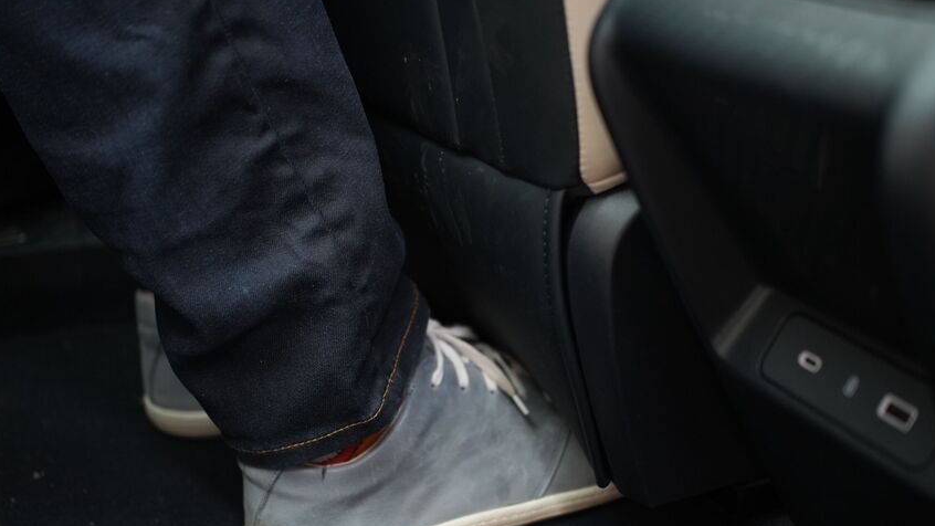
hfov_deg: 45.8
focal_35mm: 45
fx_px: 1106
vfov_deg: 26.6
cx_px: 472
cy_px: 344
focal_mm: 25
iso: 640
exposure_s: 1/125
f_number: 1.7
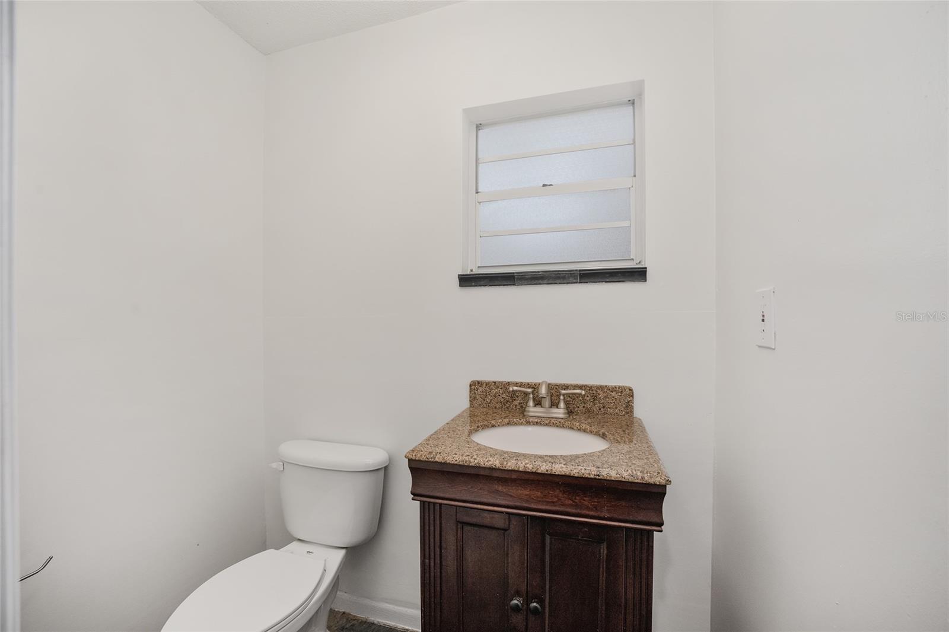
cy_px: 316
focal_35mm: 14
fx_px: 369
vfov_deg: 81.2
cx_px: 474
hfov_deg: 104.3
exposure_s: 1/13
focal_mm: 14
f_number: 7.1
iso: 400
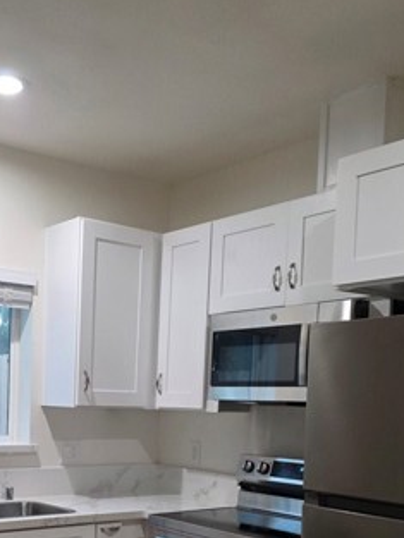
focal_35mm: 47
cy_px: 431
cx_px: 83
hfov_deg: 30.2
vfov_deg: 38.9
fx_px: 731
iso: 250
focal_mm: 6.3
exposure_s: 1/120
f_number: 1.7
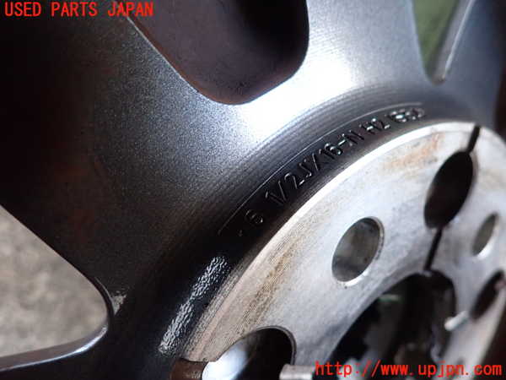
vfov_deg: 54.9
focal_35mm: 25
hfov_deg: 69.4
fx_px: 365
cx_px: 253
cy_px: 190
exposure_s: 1/25
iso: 800
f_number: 2
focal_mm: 4.5
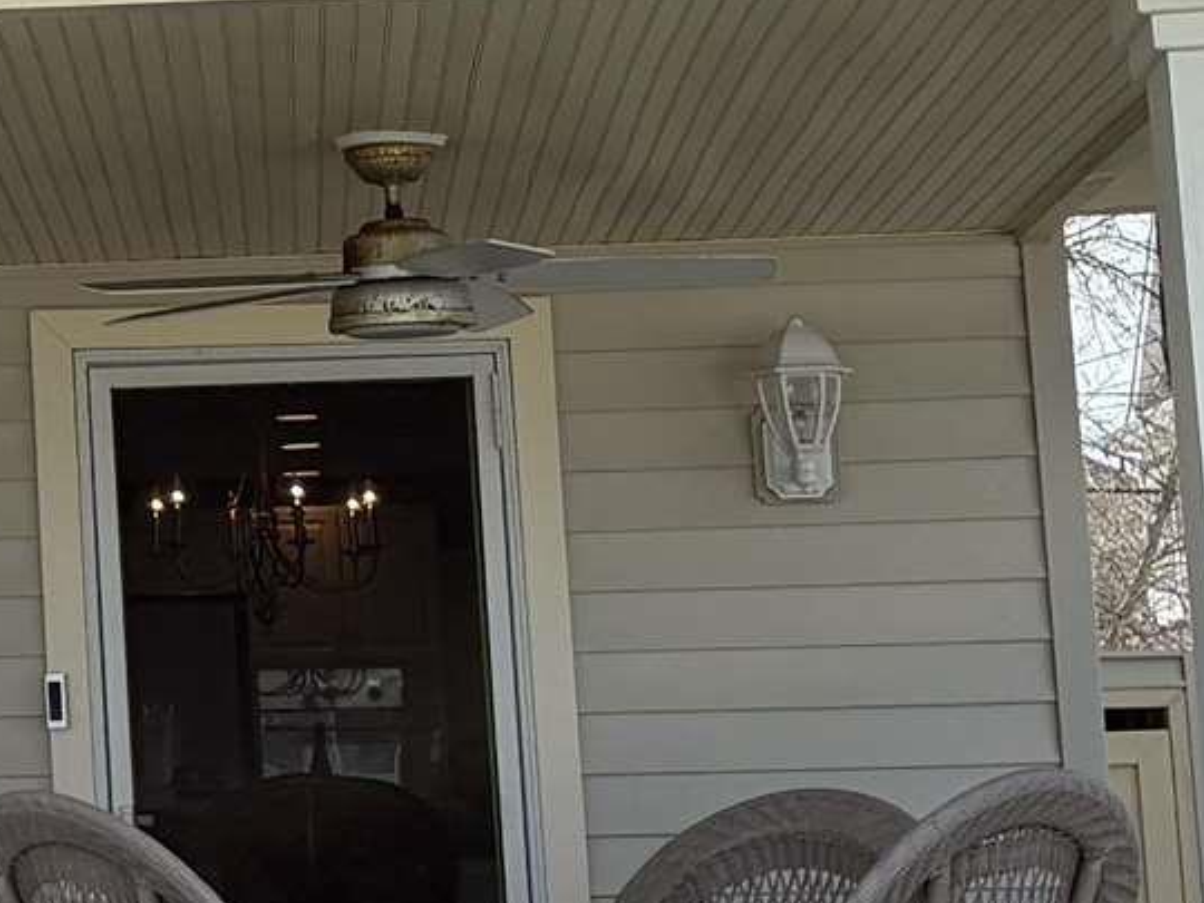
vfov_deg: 9.9
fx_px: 5148
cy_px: -45
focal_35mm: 148
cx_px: -569
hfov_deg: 12.7
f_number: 1.6
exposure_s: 1/2208
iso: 50
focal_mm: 5.96
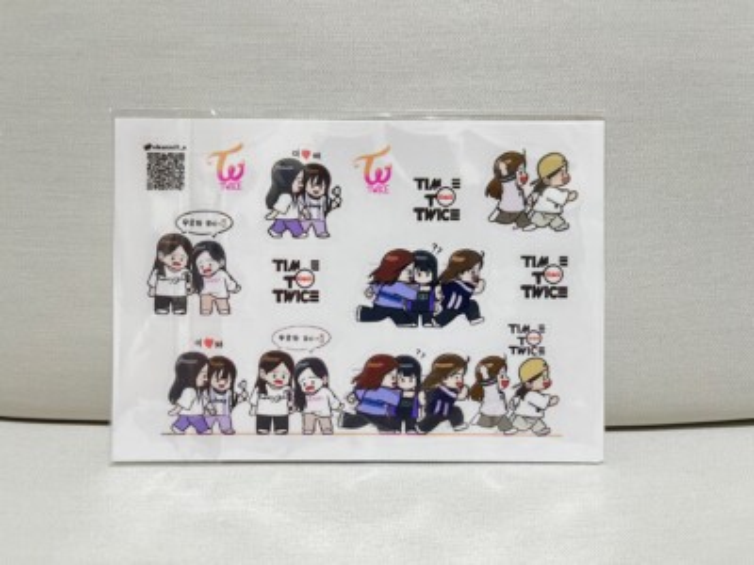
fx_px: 566
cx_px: 377
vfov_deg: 53.1
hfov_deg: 67.3
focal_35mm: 26
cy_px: 282
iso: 200
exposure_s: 1/60
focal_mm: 5.1
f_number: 1.6
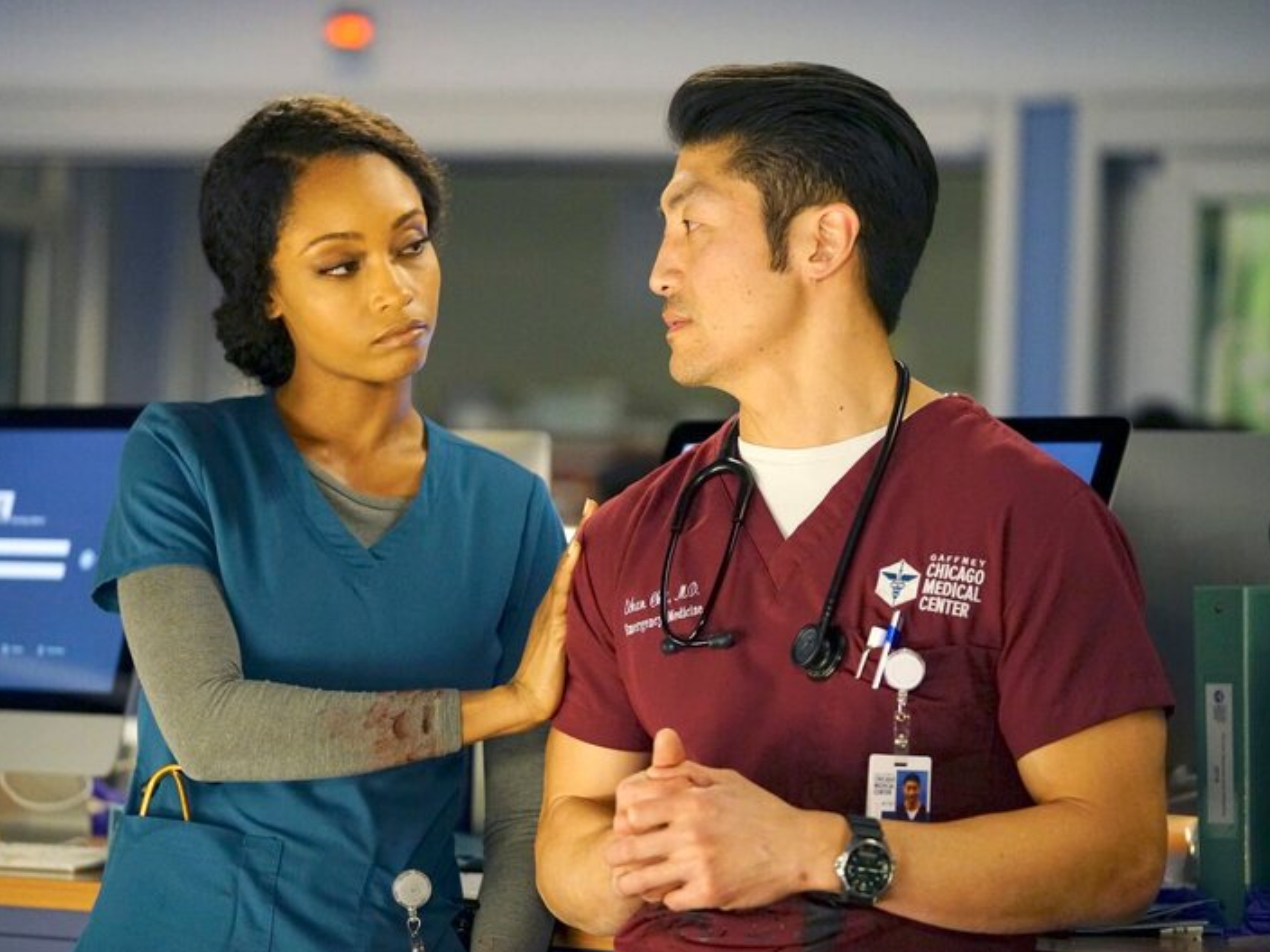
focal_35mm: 141
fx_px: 5173
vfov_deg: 10.5
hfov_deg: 14.0
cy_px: 479
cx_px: 599
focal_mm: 129
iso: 8000
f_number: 3.2
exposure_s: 1/320
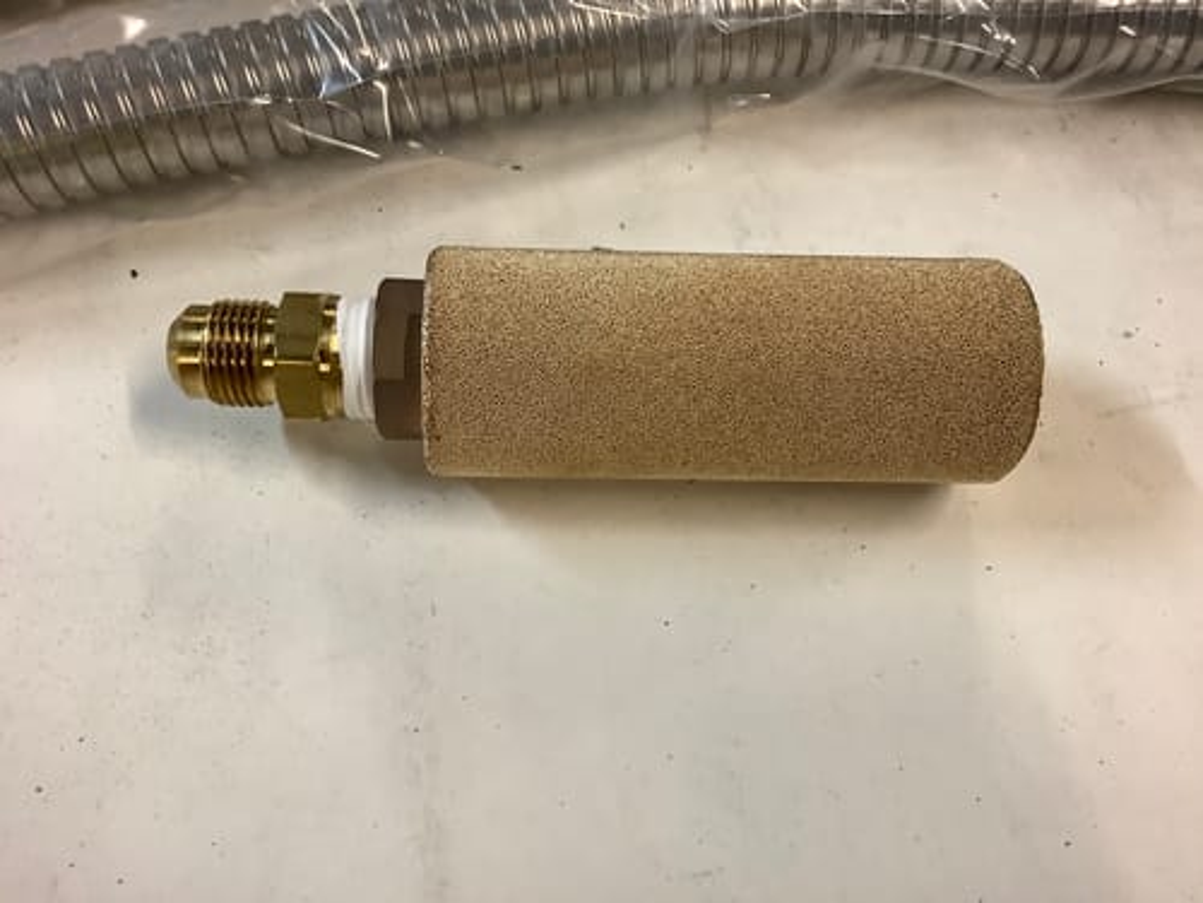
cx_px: 602
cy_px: 452
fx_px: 1077
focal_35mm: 31
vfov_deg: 45.4
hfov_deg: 58.4
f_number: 2.4
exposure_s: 1/50
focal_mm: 3.3
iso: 160
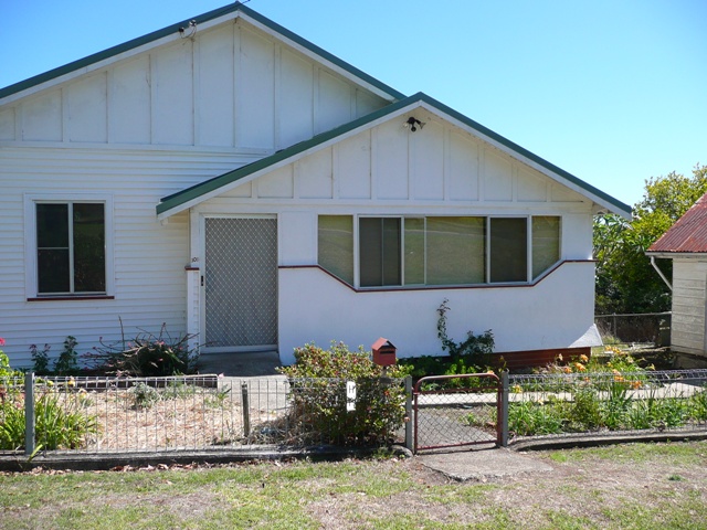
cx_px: 354
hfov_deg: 63.4
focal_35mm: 28
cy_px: 265
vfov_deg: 49.7
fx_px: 572
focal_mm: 4.6
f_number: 3.3
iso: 100
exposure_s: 1/640
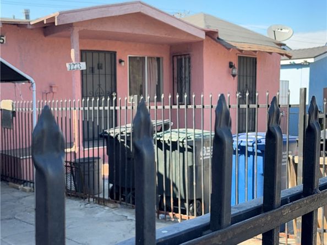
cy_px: 122
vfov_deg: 30.2
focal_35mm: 48
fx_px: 453
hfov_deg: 39.7
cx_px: 164
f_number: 1.78
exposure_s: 1/1100
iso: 80
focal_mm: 6.76
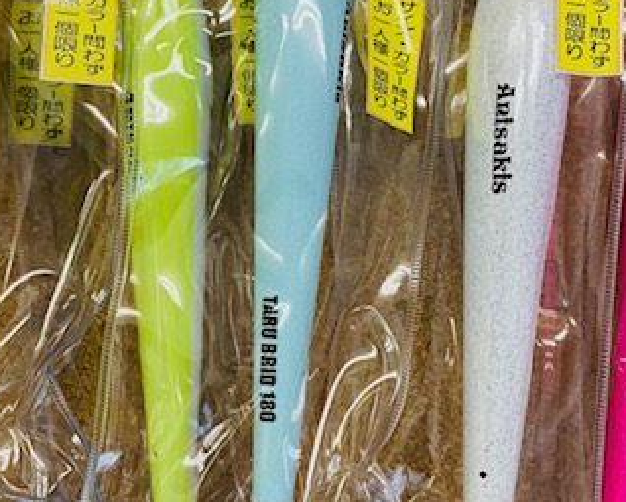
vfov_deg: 29.7
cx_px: 291
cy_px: 224
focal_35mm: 51
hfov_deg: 36.6
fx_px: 946
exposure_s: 1/60
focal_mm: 4.25
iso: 80
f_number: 1.8
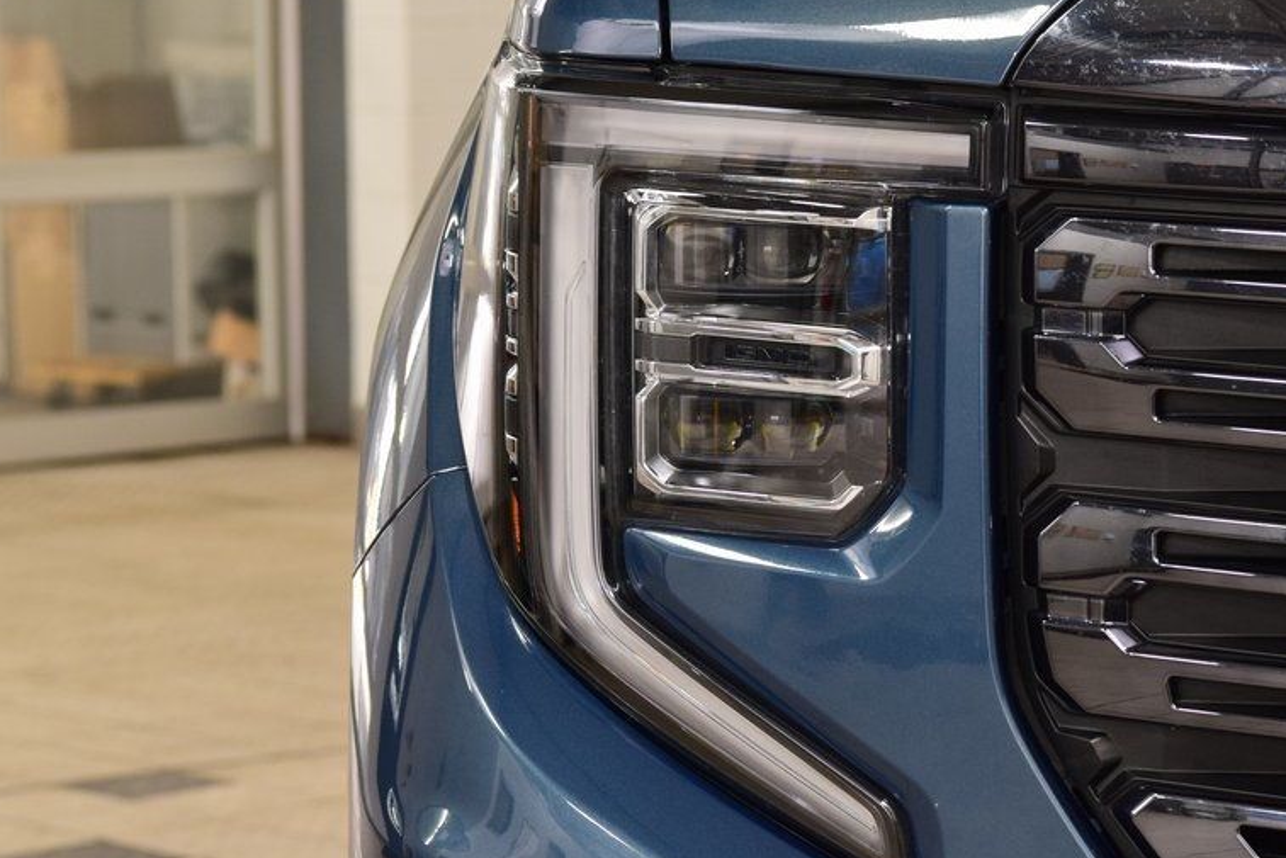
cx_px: 788
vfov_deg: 9.7
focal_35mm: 142
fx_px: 5073
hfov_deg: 14.4
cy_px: 368
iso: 1100
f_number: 7.1
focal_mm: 70
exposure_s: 1/30
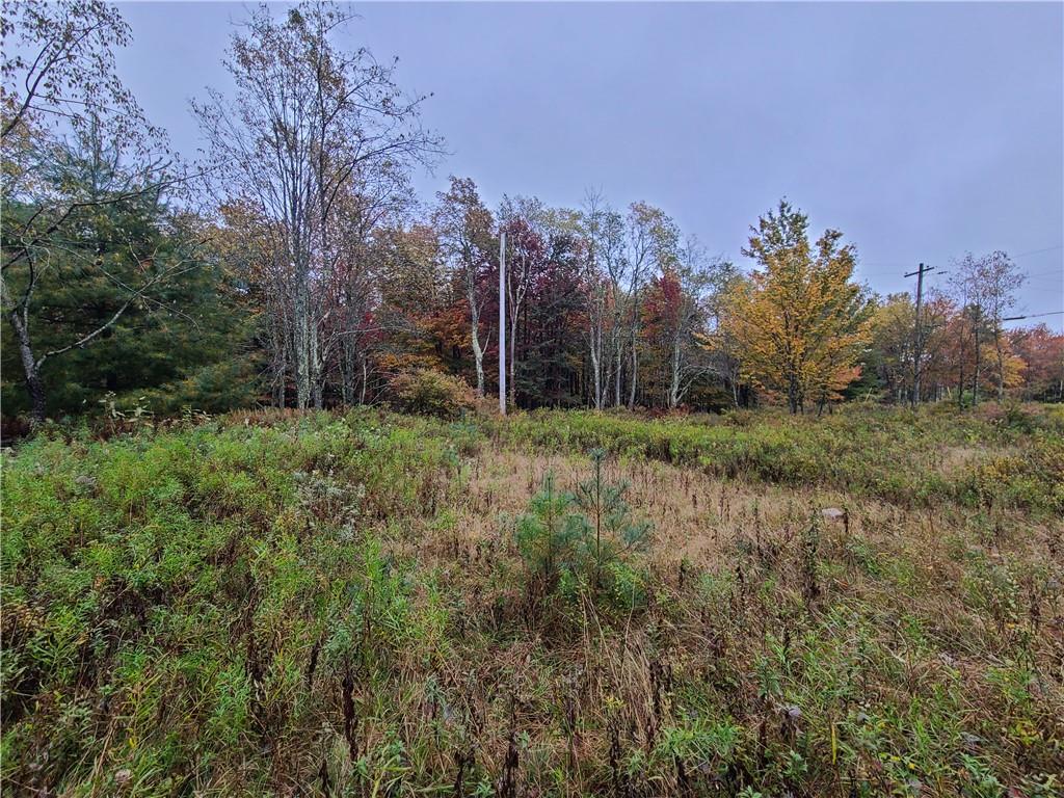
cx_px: 532
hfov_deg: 106.2
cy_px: 399
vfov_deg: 89.9
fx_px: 400
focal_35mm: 13
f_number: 2.2
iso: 50
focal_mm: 2.2
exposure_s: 1/256
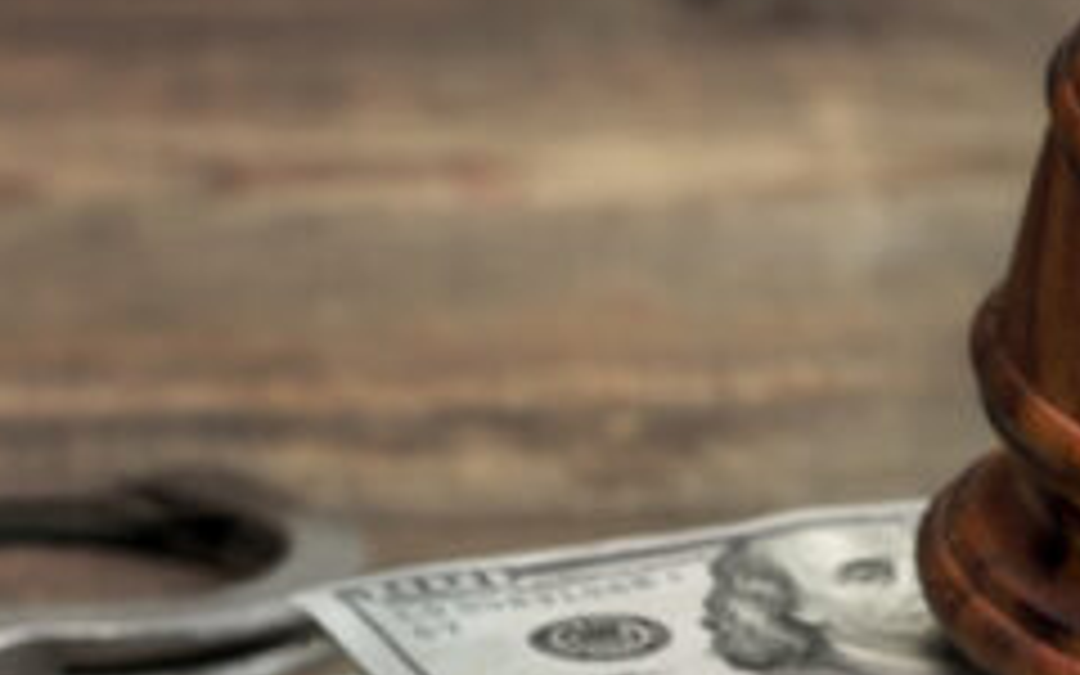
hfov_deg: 9.2
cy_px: 504
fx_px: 6740
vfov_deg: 5.7
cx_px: 576
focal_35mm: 229
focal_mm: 60
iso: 50
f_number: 5.6
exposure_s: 1/10
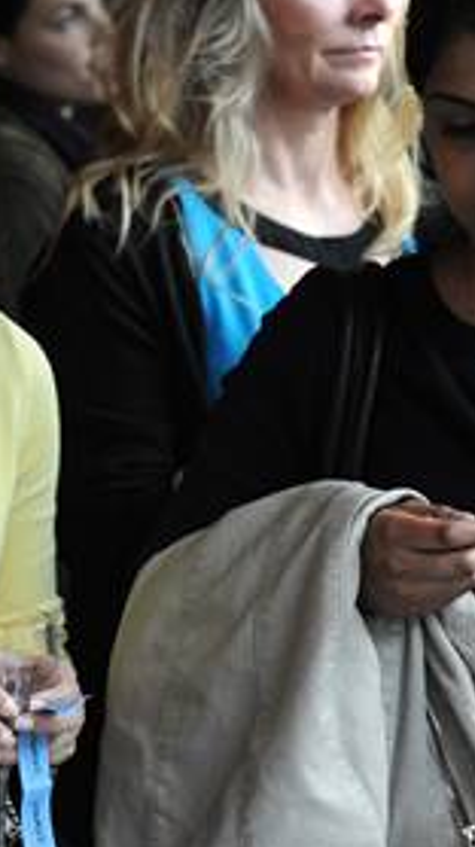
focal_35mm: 145
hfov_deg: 8.2
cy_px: 347
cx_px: -222
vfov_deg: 14.8
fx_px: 3253
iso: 2500
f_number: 4
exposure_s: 1/125
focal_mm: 70
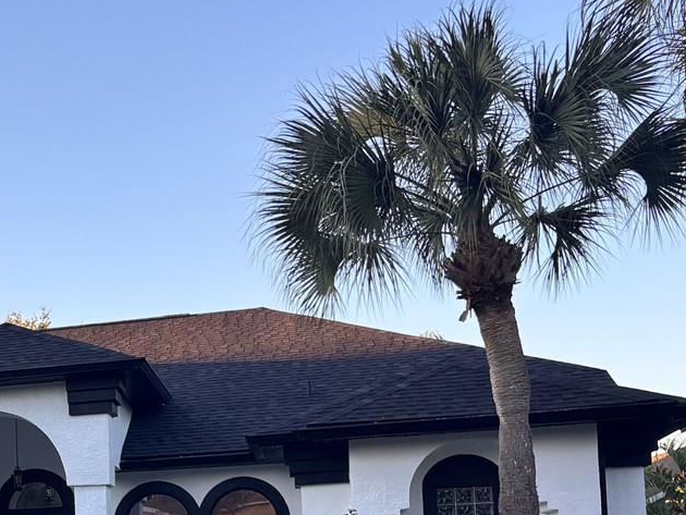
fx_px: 1308
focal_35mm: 66
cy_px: 536
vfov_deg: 21.4
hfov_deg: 25.9
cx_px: -164
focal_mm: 5.96
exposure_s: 1/574
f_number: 1.6
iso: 50
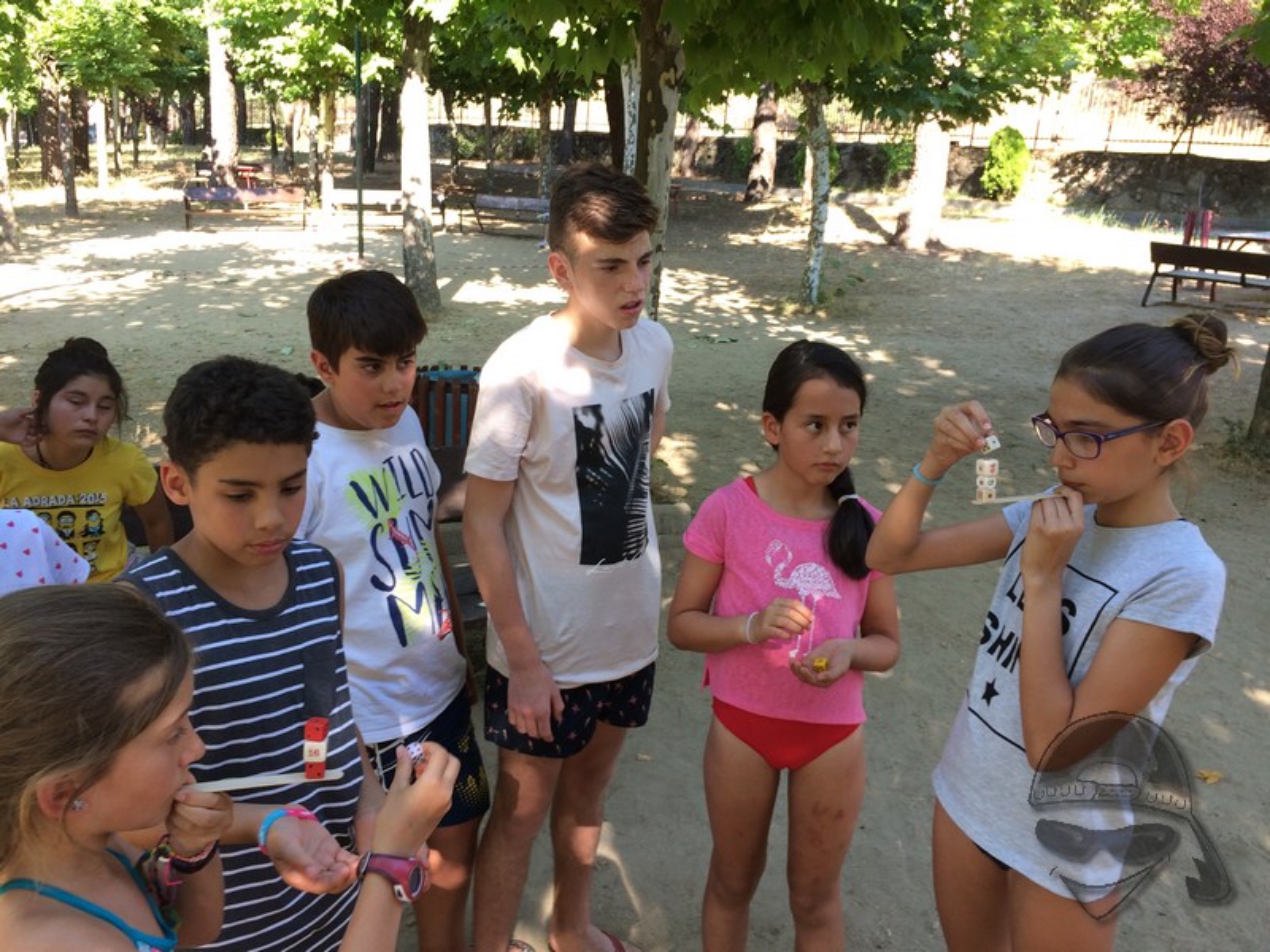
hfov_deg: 61.7
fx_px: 1064
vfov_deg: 48.2
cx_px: 635
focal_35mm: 29
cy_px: 476
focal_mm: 4.15
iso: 32
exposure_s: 1/118
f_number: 2.2
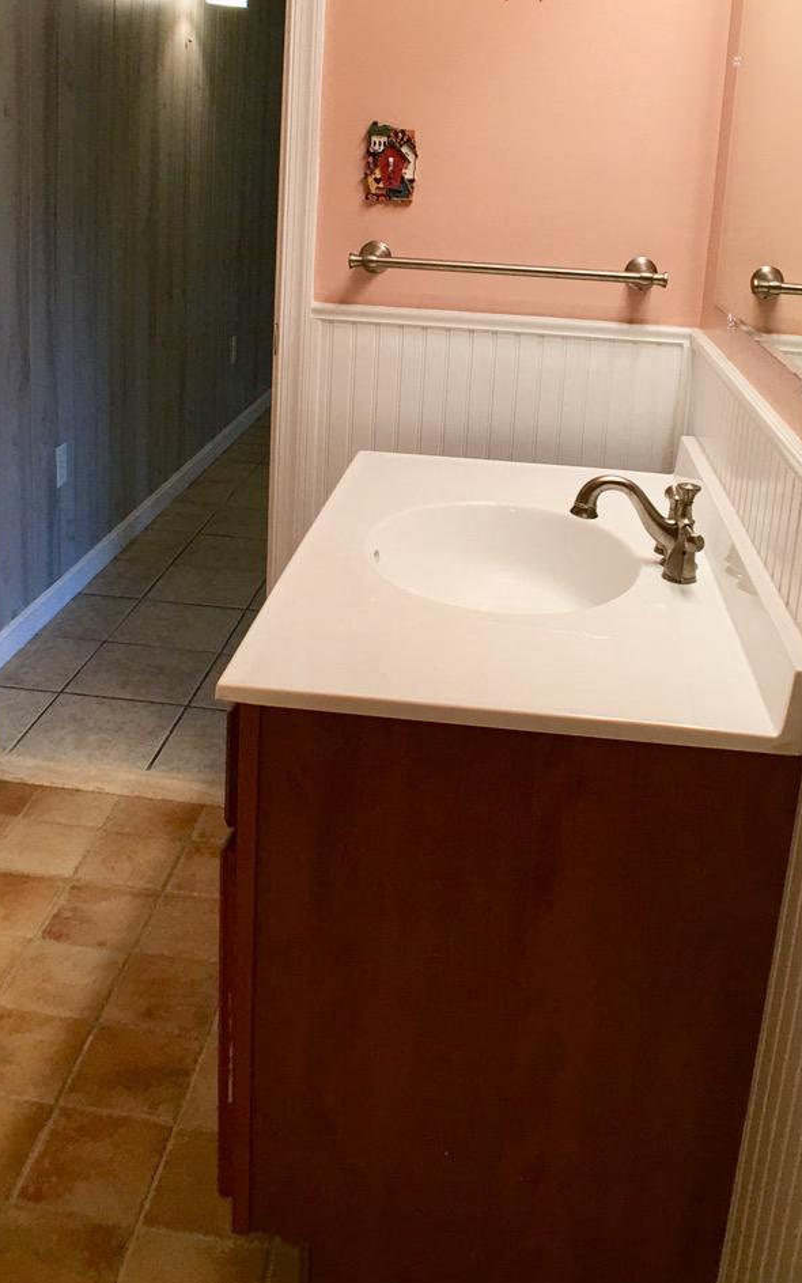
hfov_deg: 25.8
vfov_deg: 39.8
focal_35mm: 50
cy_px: 423
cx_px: 379
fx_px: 1749
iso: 32
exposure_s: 1/30
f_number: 2.2
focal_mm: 4.15
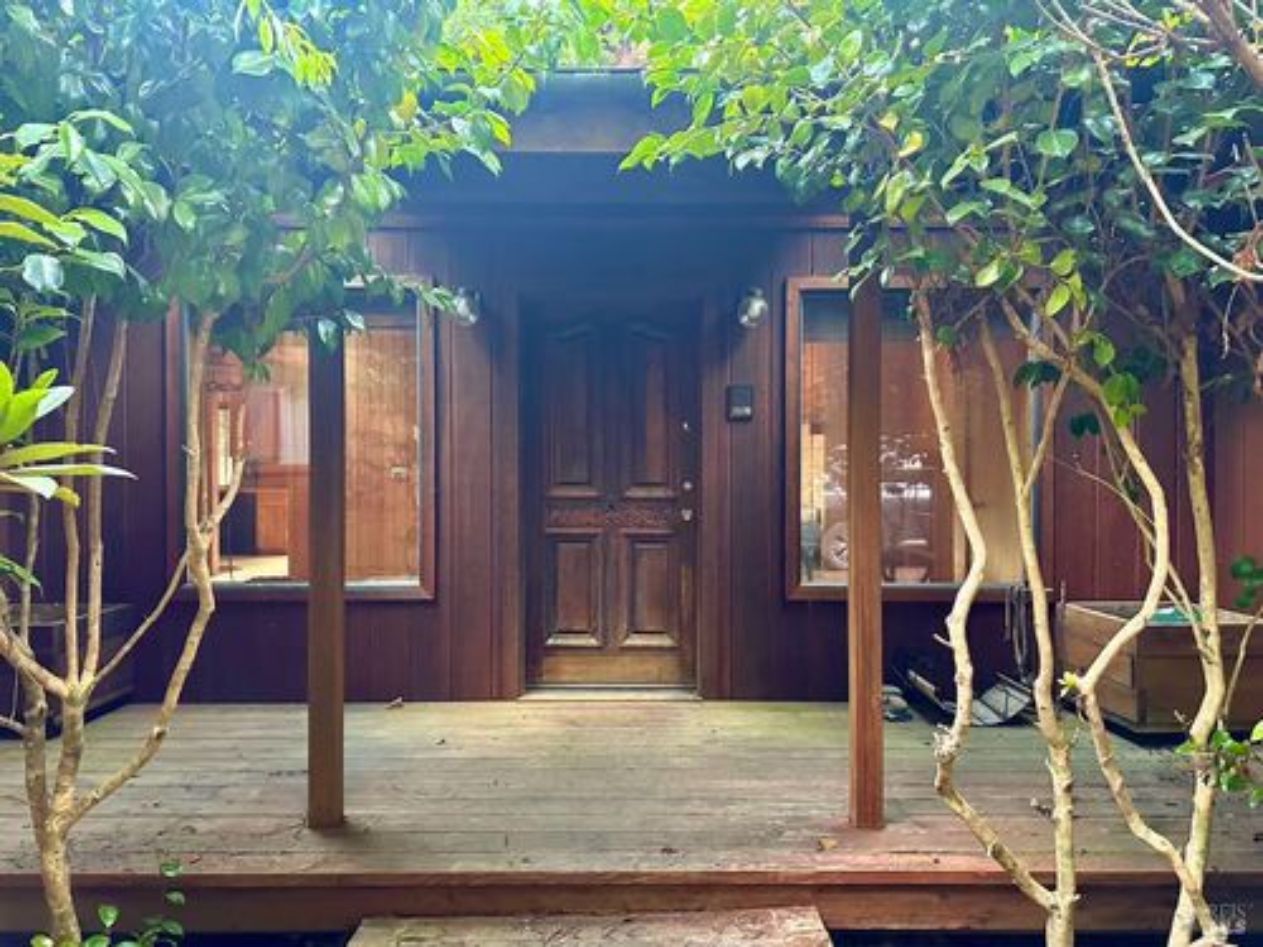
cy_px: 474
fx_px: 876
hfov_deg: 71.6
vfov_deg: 56.8
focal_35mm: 24
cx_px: 632
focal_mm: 6.86
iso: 640
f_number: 1.78
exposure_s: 1/60
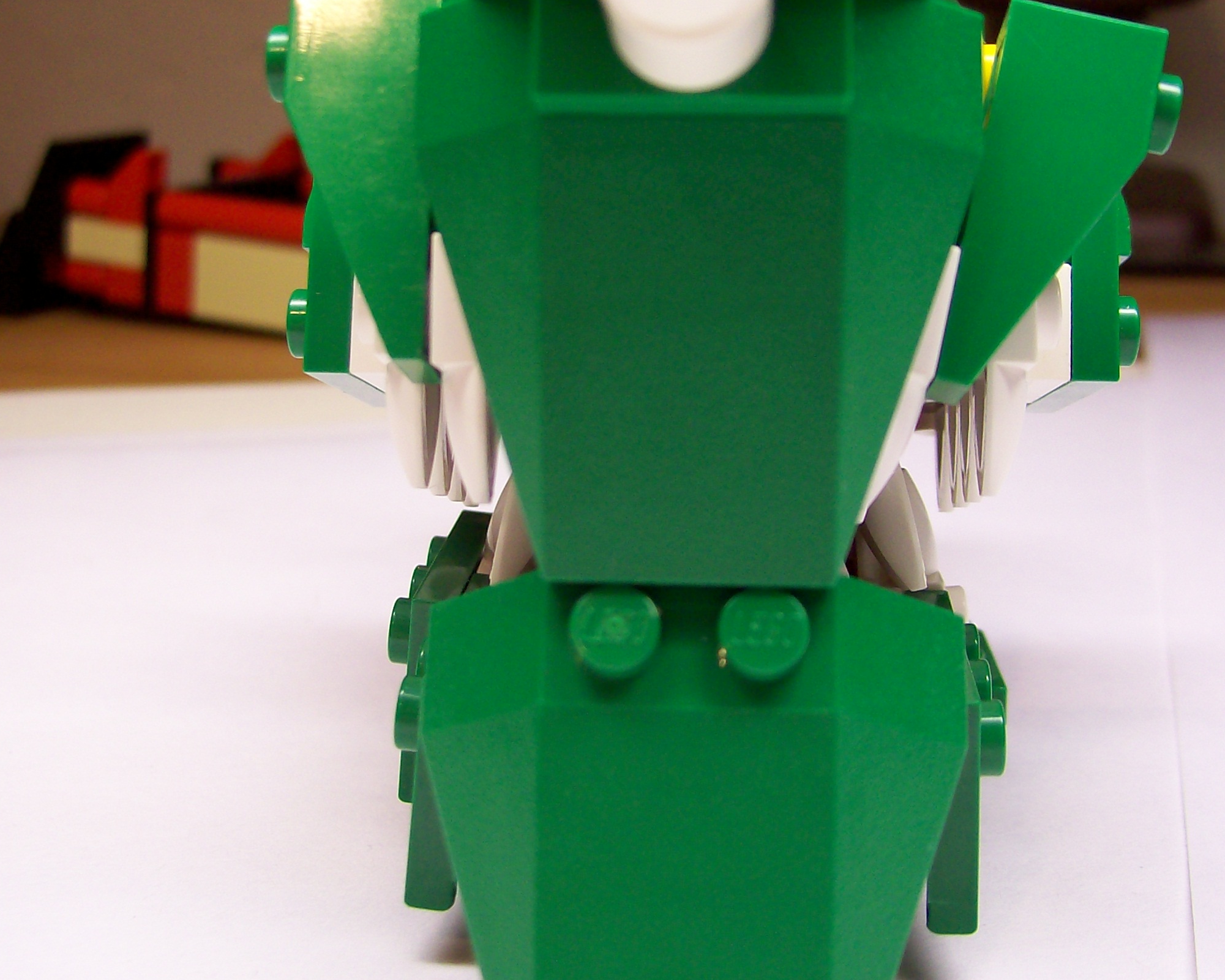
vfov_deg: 30.1
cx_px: 615
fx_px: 1813
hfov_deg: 37.3
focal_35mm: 50
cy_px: 349
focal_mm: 6
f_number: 2.7
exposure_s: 1/43.6
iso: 80
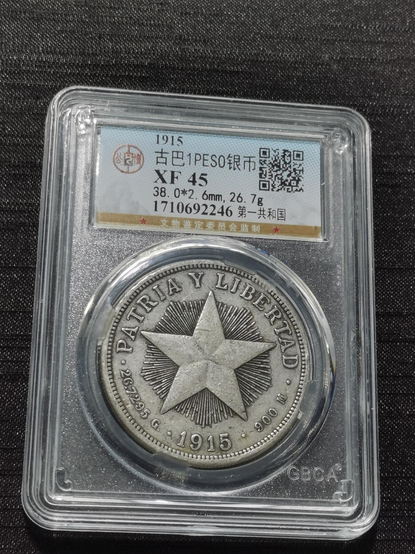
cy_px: 277
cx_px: 208
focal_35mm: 73
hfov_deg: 20.2
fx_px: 1167
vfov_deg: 26.7
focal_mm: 5.58
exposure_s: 1/100
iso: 64
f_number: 1.8
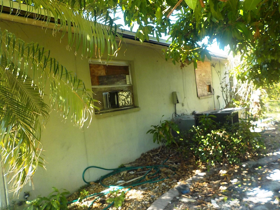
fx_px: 243
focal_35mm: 30
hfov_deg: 60.0
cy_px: 105
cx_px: 140
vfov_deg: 46.8
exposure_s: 1/100
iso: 125
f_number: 3.3
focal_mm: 4.1
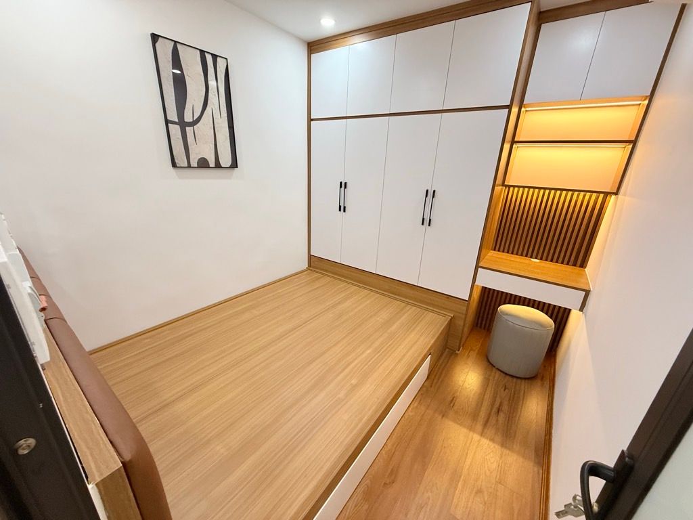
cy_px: 260
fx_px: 280
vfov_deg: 85.7
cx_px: 346
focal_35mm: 14
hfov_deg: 102.1
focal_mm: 2.22
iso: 320
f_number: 2.2
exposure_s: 1/100
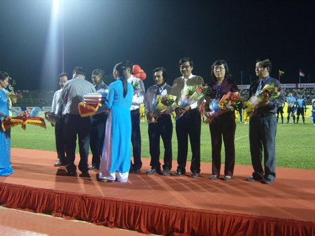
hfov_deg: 42.9
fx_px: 400
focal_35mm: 44
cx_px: 158
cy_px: 118
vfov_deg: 32.9
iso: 200
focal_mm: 9.2
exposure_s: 1/30
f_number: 3.1
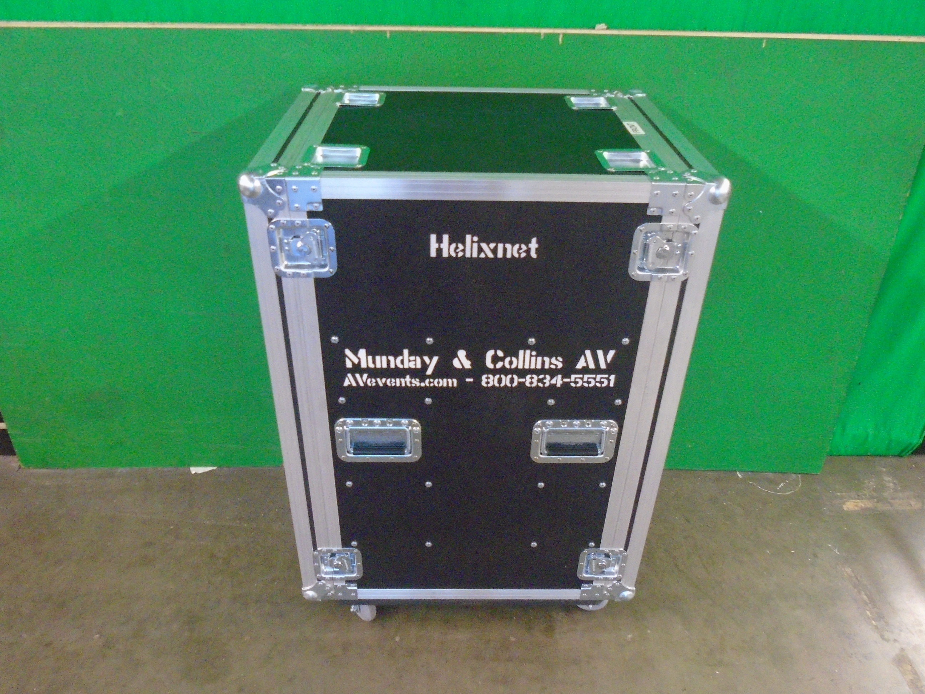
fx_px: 695
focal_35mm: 26
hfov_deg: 67.3
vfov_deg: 53.1
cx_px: 462
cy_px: 347
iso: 800
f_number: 3.2
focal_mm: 4.6
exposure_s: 1/13
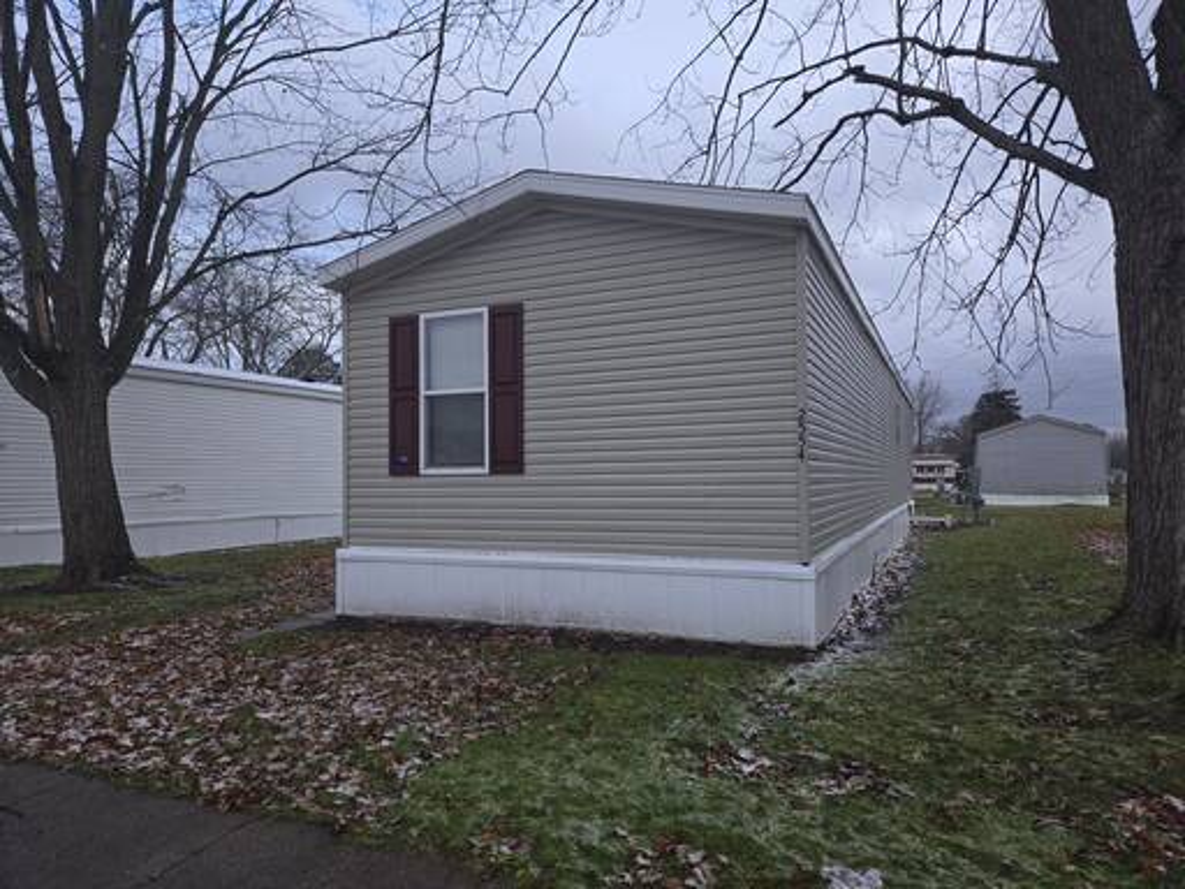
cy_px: 444
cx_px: 592
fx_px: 787
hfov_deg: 73.9
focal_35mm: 23
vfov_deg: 58.9
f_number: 1.8
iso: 25
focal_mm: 5.4
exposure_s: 1/186
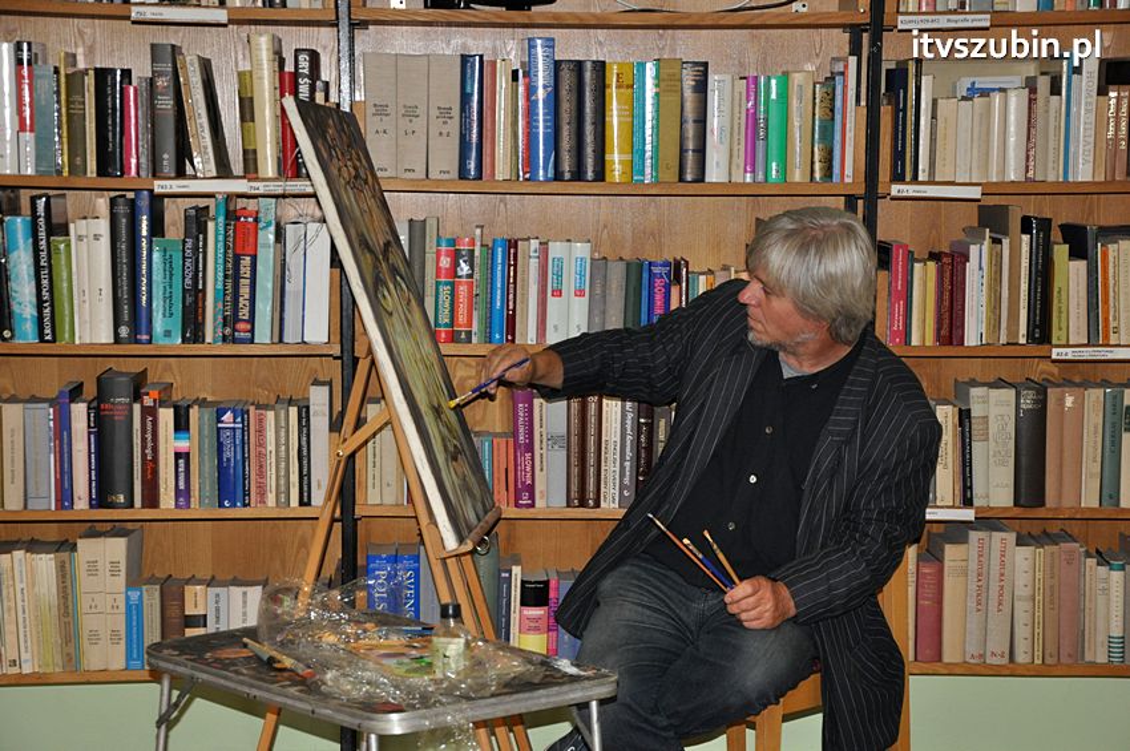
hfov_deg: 26.0
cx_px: 565
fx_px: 2446
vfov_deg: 17.5
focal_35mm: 78
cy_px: 376
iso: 800
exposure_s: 1/60
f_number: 5
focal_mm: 52
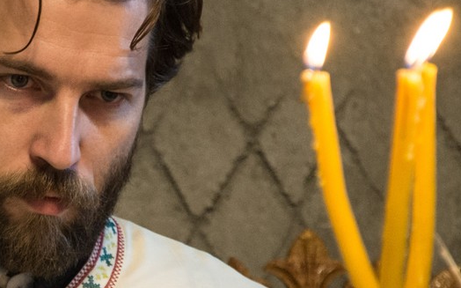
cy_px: 274
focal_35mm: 838
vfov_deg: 1.6
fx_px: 10524
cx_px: 39
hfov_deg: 2.5
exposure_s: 1/50
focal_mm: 300
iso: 2500
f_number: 5.6
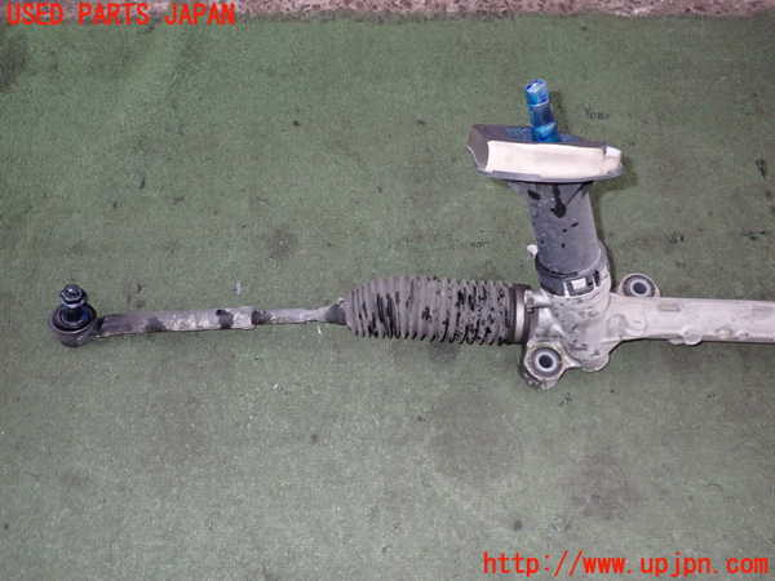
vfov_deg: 46.8
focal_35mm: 30
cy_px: 290
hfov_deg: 60.0
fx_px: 672
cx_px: 388
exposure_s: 1/30
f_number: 2.3
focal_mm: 5.4
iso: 400
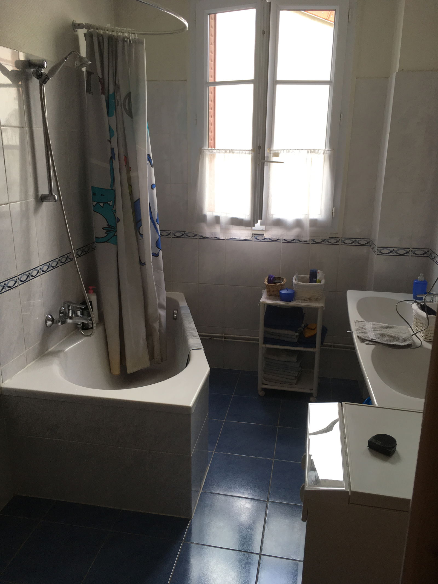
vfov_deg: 61.7
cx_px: 219
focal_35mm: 29
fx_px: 489
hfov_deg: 48.2
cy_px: 292
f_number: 2.2
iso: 40
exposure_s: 1/100
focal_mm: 4.15
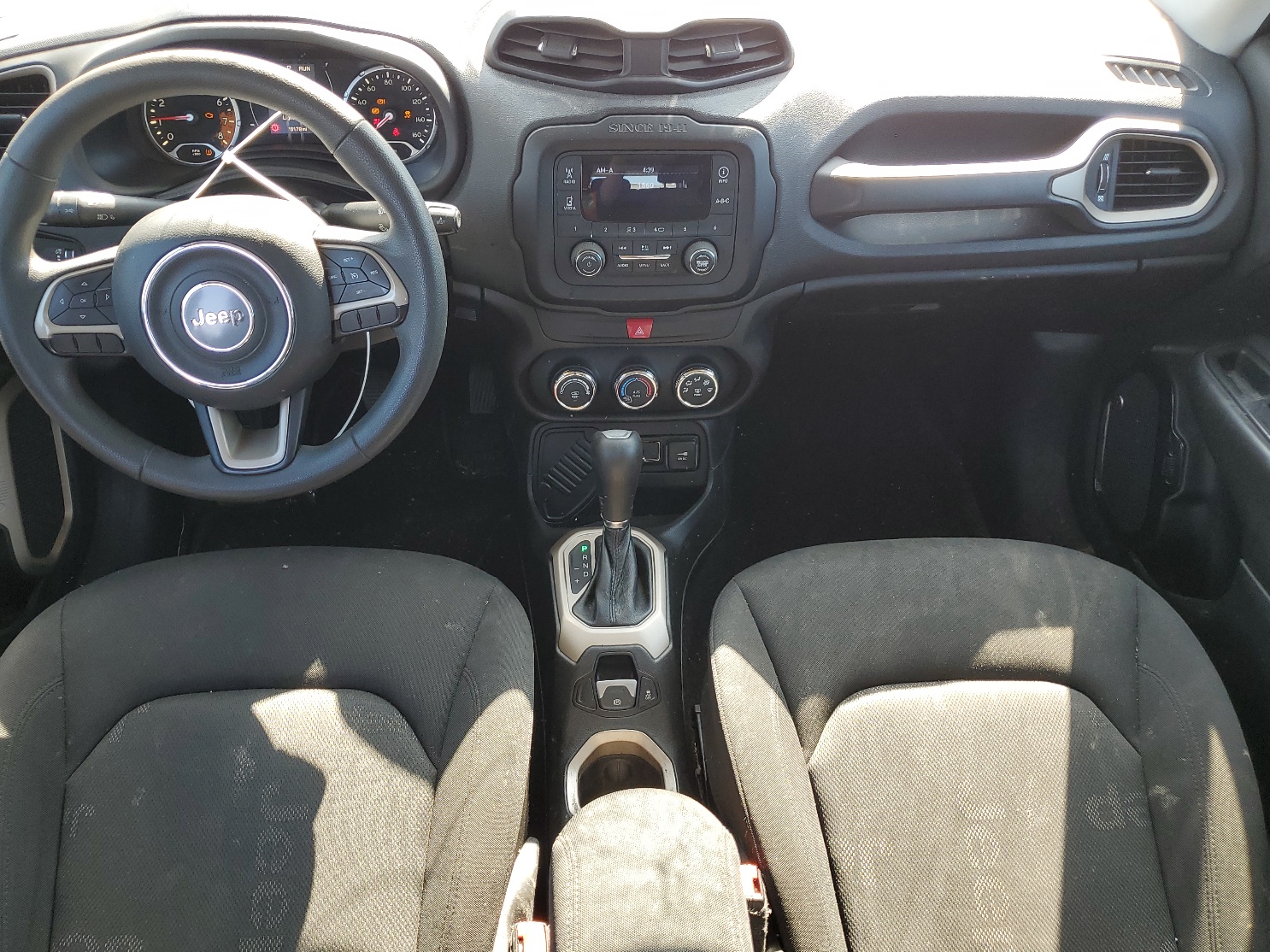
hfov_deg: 63.4
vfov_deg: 49.7
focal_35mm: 28
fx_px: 1027
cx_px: 602
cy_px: 487
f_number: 1.5
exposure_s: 1/120
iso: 53
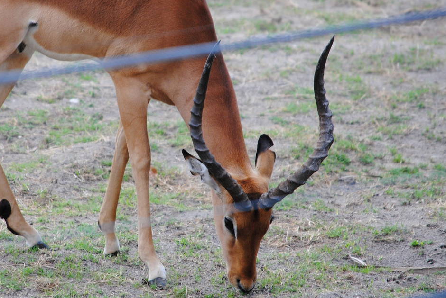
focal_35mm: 613
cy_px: 131
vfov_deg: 2.2
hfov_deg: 3.4
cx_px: 140
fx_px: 7603
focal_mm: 240
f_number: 5.3
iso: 360
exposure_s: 1/500
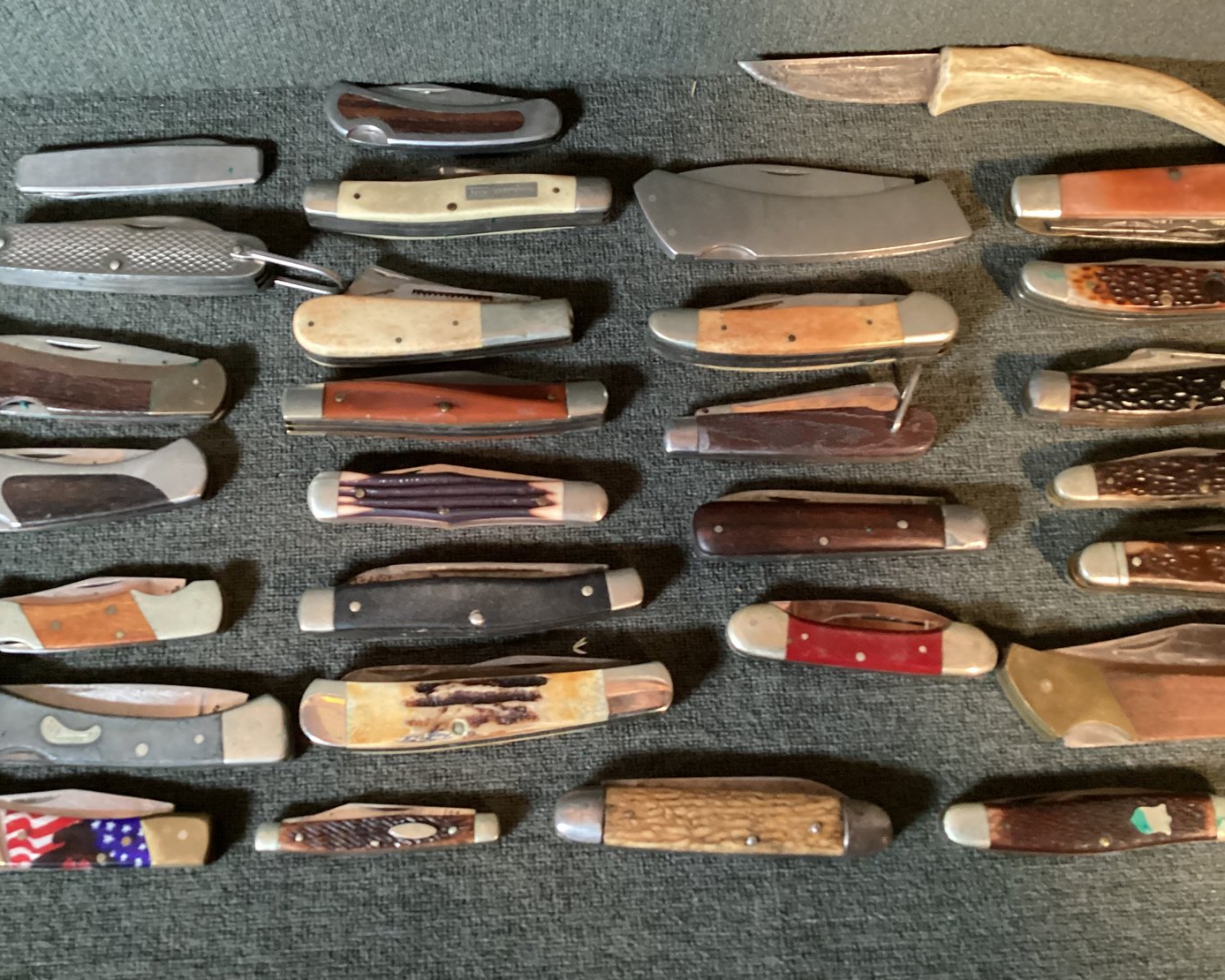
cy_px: 485
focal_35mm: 33
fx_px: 1197
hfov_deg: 54.1
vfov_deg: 44.6
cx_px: 560
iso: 500
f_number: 2.4
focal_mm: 3.3
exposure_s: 1/30
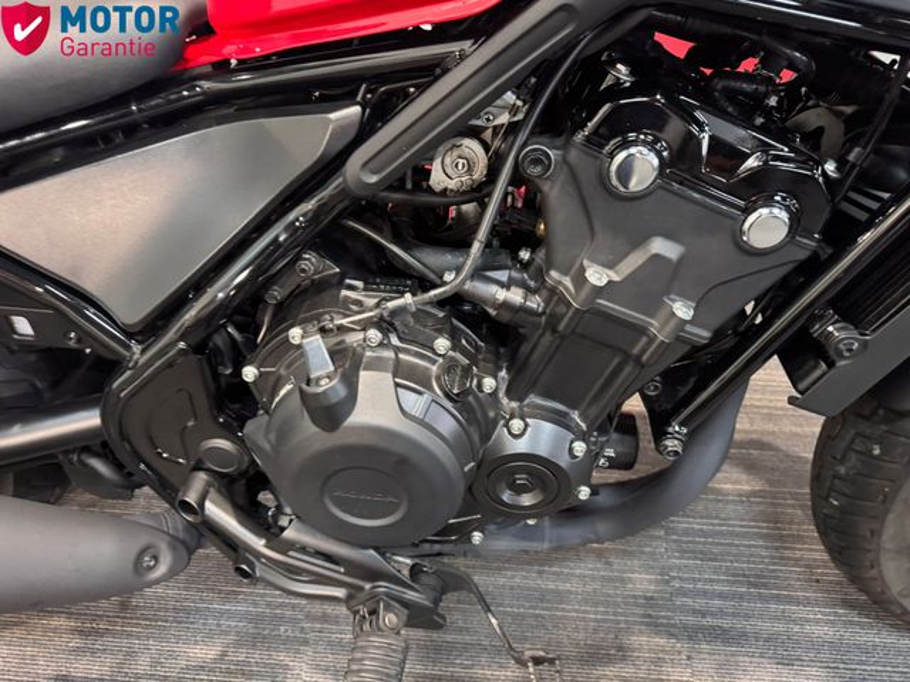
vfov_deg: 56.8
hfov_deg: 71.6
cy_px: 341
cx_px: 455
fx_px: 631
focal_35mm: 24
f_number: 1.78
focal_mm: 6.76
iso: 800
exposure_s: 1/25
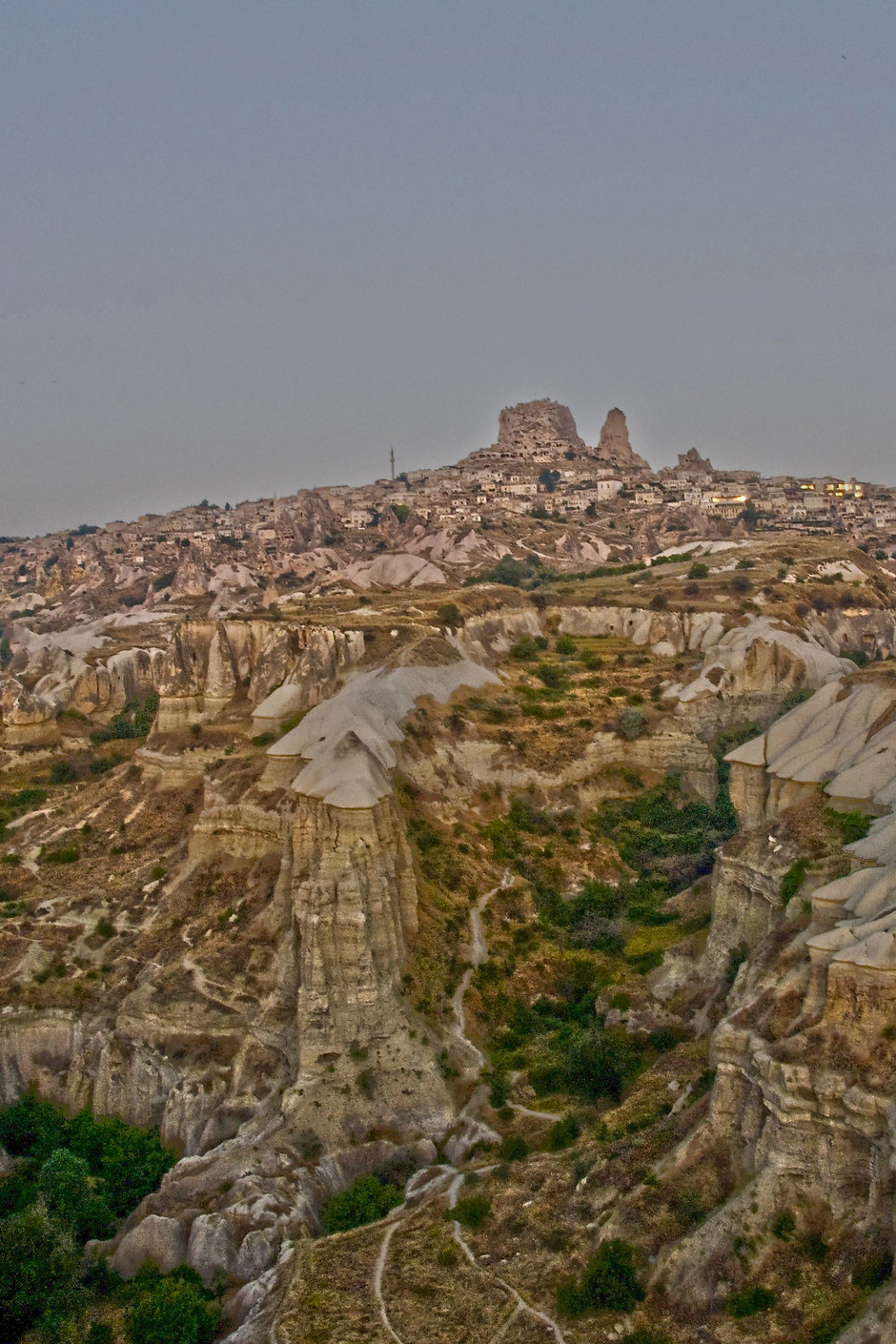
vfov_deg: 42.7
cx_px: 589
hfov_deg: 29.1
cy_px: 606
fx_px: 1717
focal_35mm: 46
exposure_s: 1/80
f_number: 11
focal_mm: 18
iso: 800
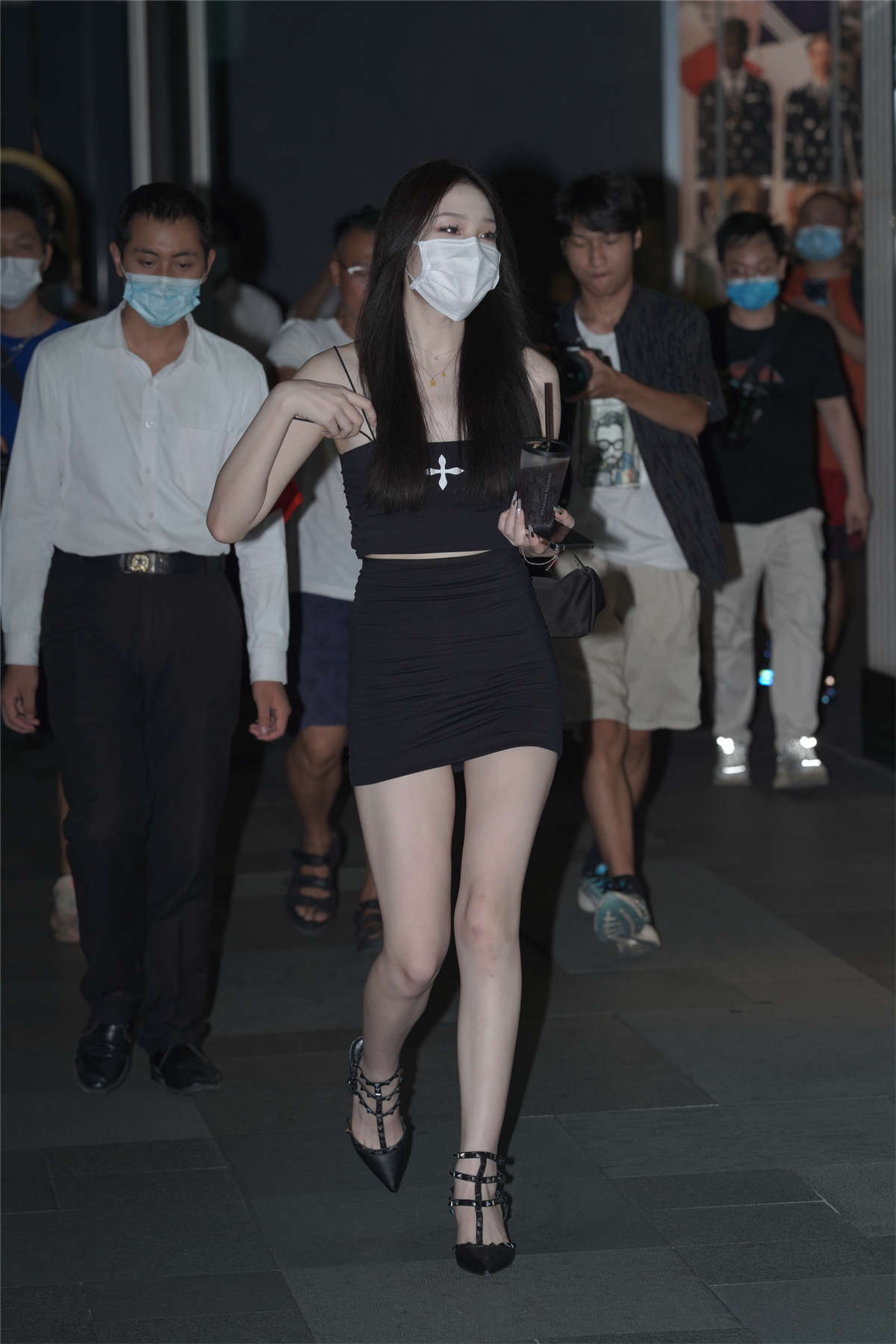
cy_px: 672
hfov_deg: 10.2
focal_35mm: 135
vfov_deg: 15.2
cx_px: 448
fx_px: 5040
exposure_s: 1/200
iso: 400
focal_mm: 135
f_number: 5.6
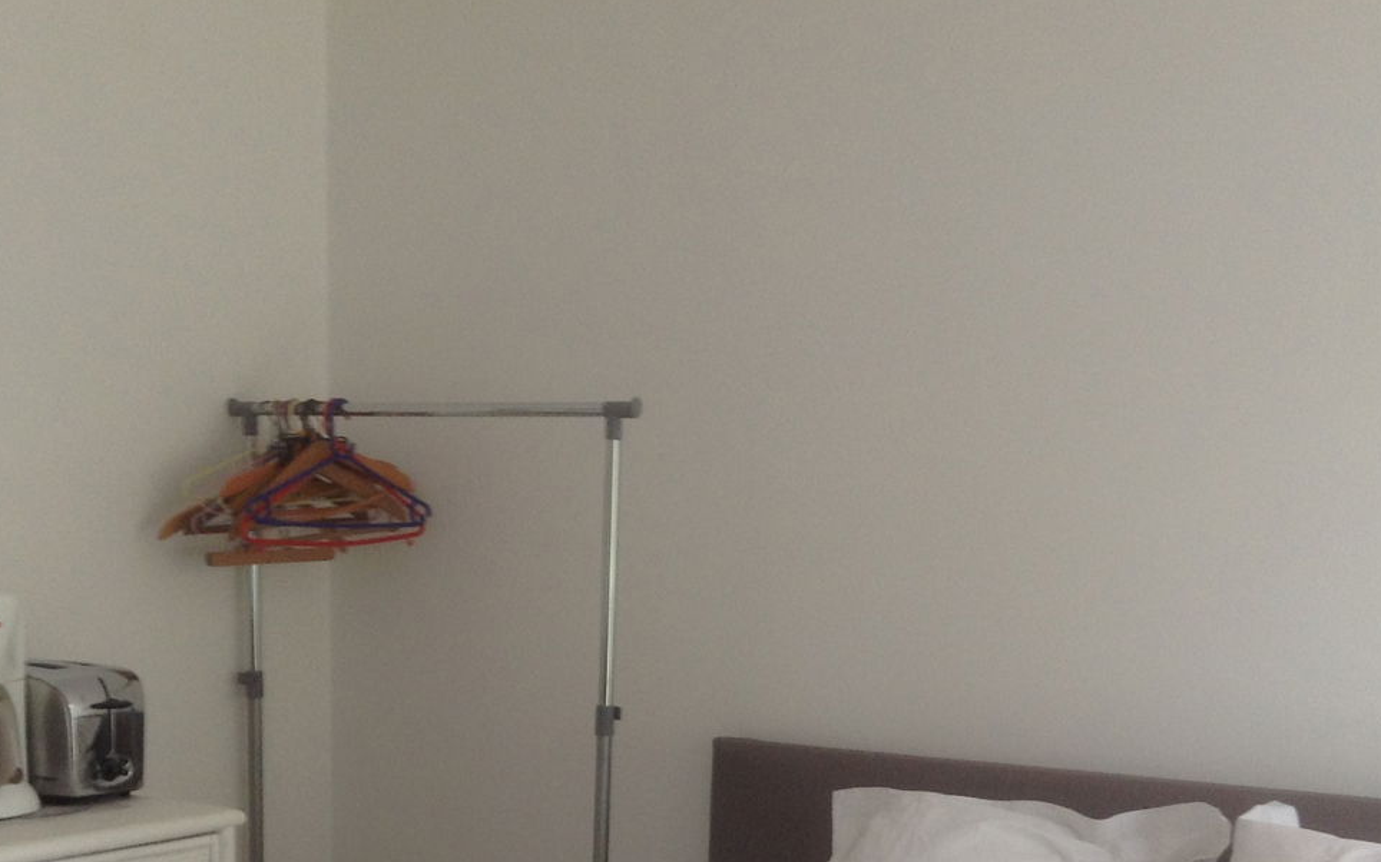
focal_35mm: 58
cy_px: 757
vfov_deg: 21.9
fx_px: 2182
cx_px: 701
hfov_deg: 35.1
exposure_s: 1/40
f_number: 2.4
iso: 32
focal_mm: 3.3
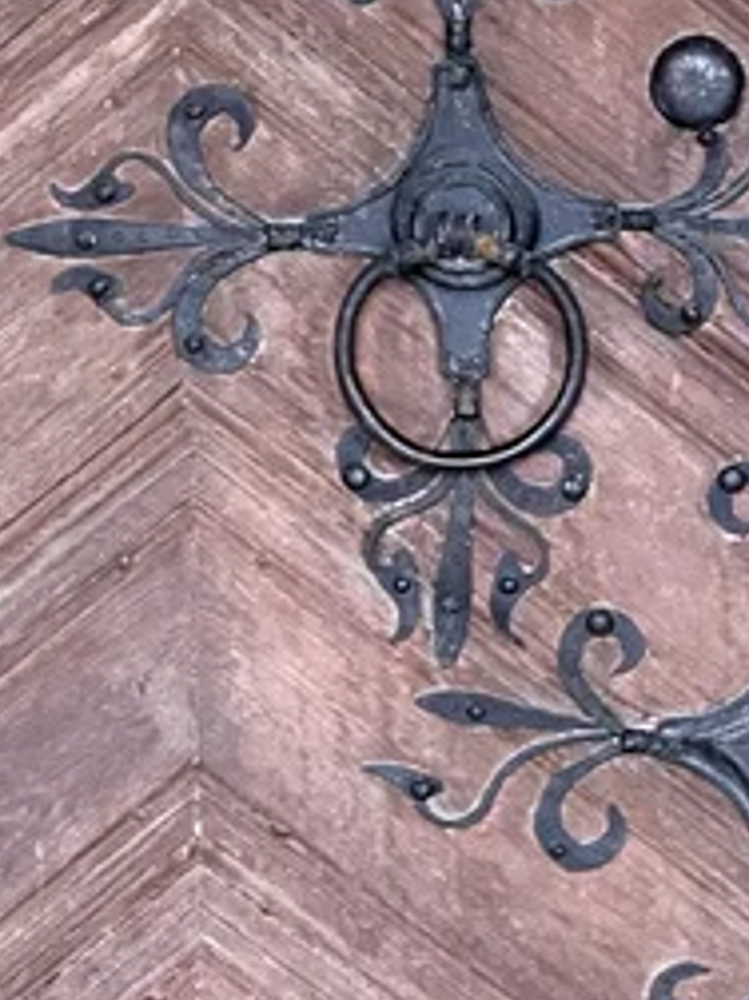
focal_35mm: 157
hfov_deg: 9.4
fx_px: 4533
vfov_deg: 12.6
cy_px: 582
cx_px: 637
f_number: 2.8
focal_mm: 9
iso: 500
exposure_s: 1/60
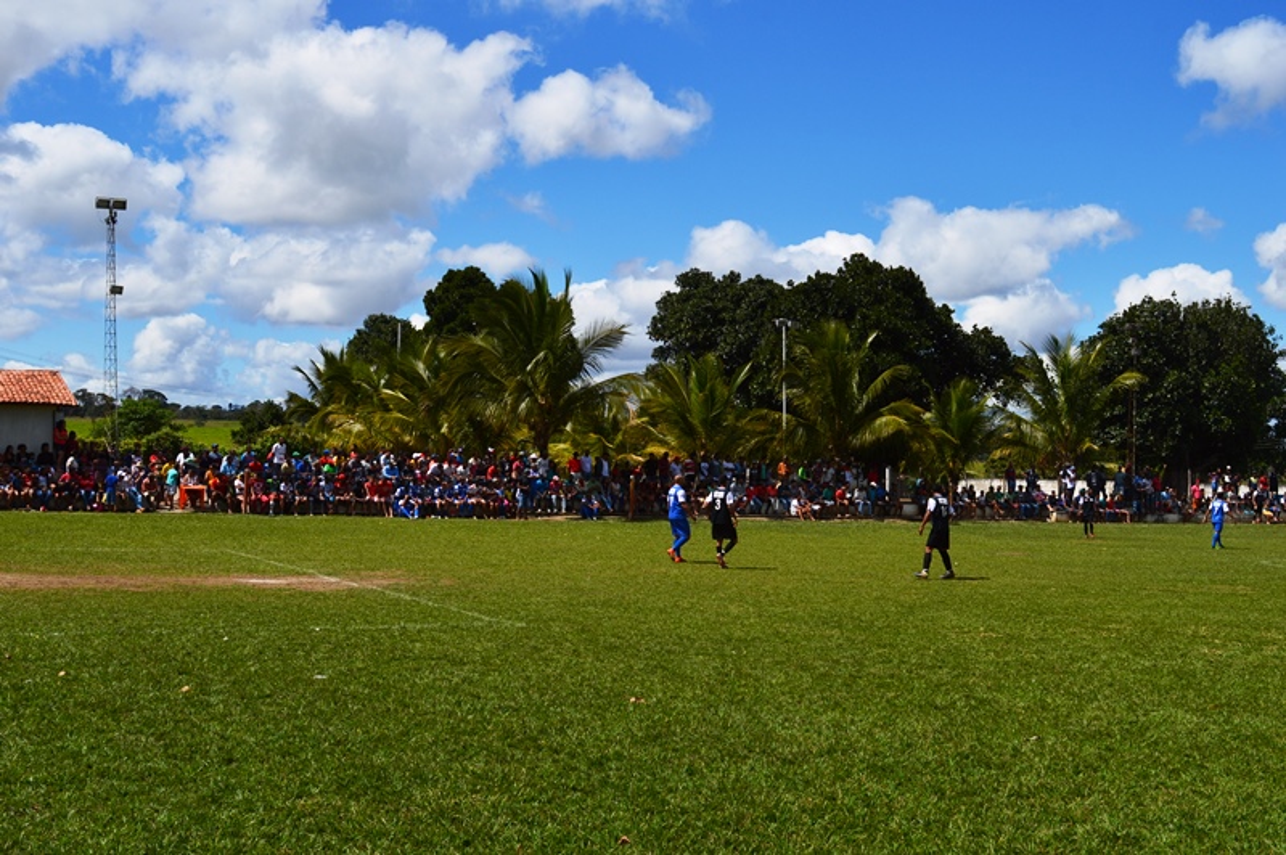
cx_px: 643
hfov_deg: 45.0
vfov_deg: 30.8
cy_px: 428
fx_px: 1553
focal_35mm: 44
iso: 125
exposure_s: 1/500
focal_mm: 29
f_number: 11
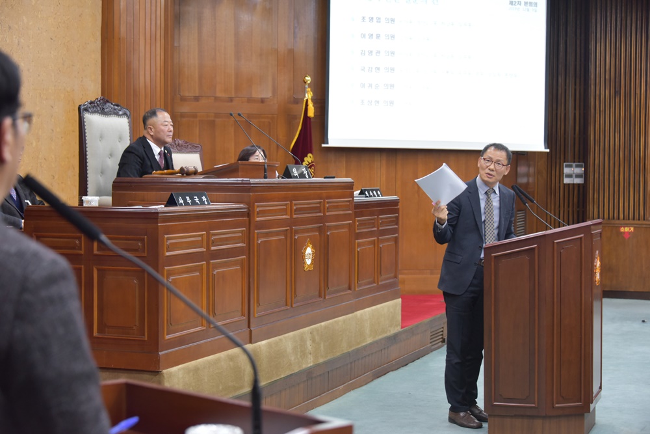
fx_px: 1228
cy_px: 217
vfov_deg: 20.0
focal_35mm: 68
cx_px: 325
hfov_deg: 29.7
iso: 2200
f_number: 4.8
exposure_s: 1/80
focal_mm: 68
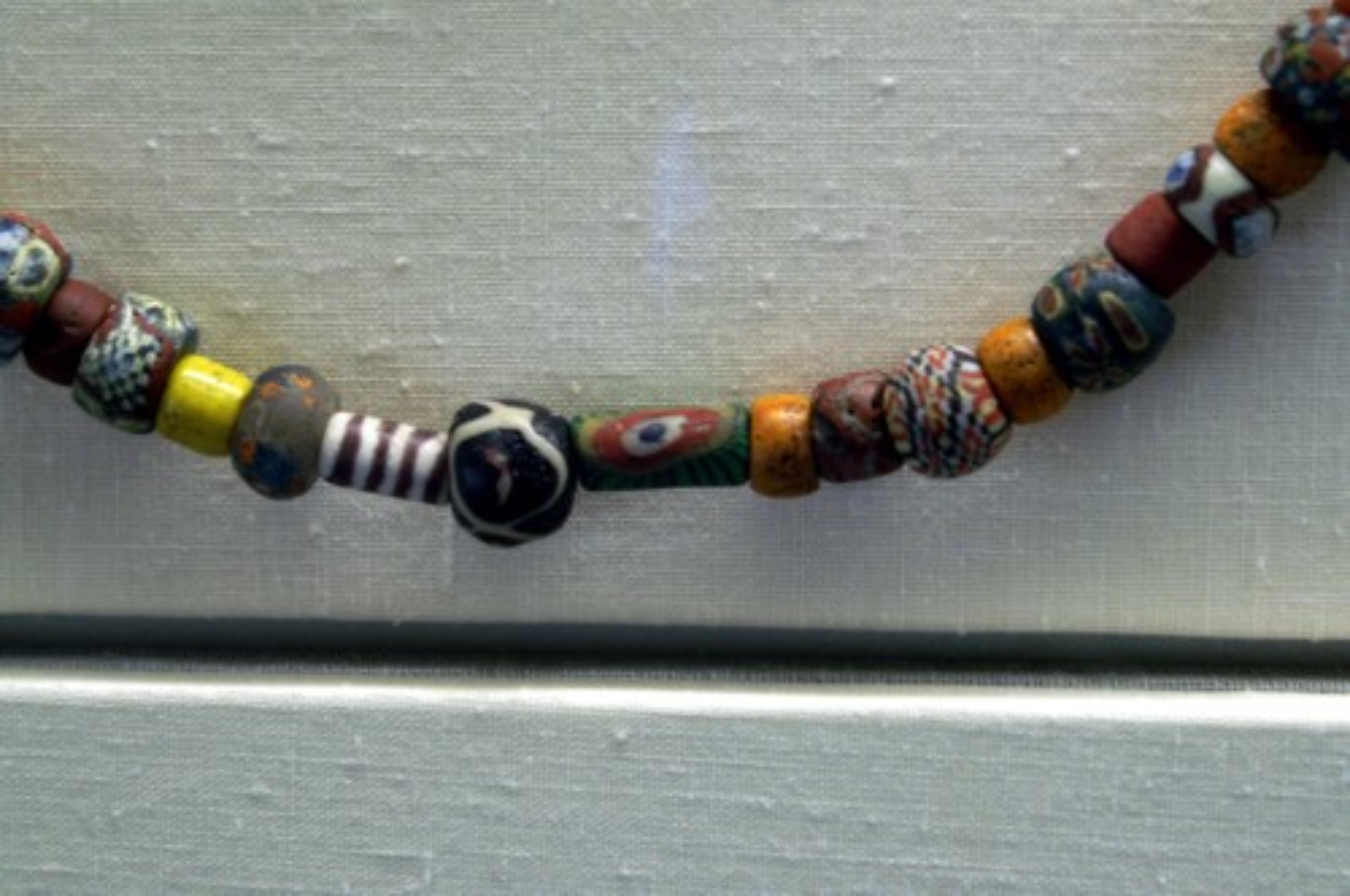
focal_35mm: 105
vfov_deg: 13.0
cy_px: 448
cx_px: 675
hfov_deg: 19.5
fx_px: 3932
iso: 400
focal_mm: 70
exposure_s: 1/20
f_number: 9.5
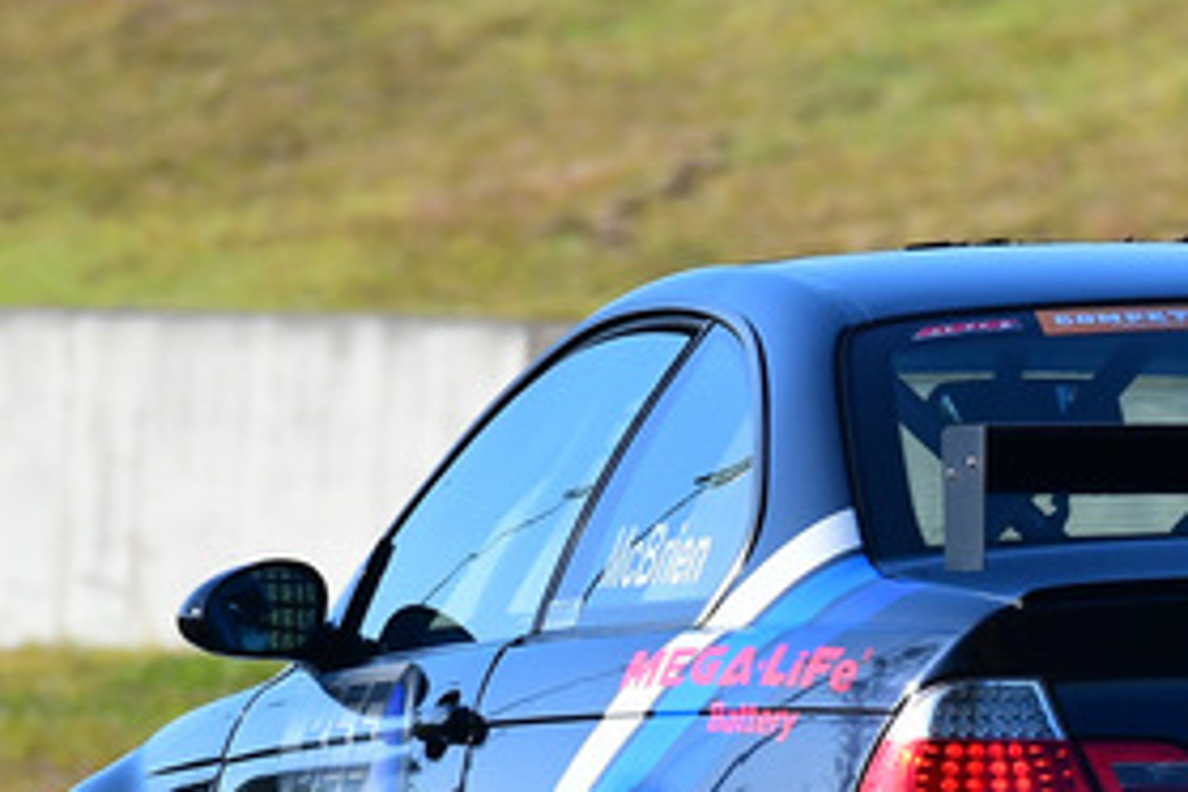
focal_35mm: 1808
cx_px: 1120
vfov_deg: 0.8
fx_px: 59659
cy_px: 792
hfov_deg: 1.1
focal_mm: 420
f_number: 10
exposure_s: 1/800
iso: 800
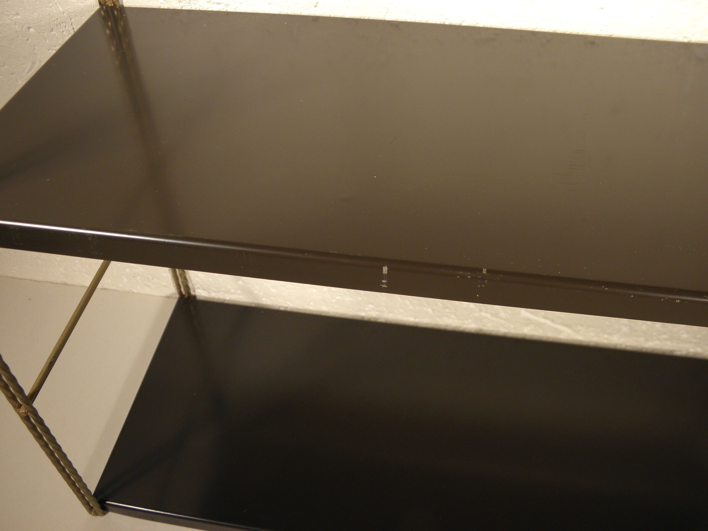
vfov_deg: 46.8
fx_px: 614
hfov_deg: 60.0
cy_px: 266
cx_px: 354
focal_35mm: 30
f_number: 3.6
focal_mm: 5.5
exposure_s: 1/40
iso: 100
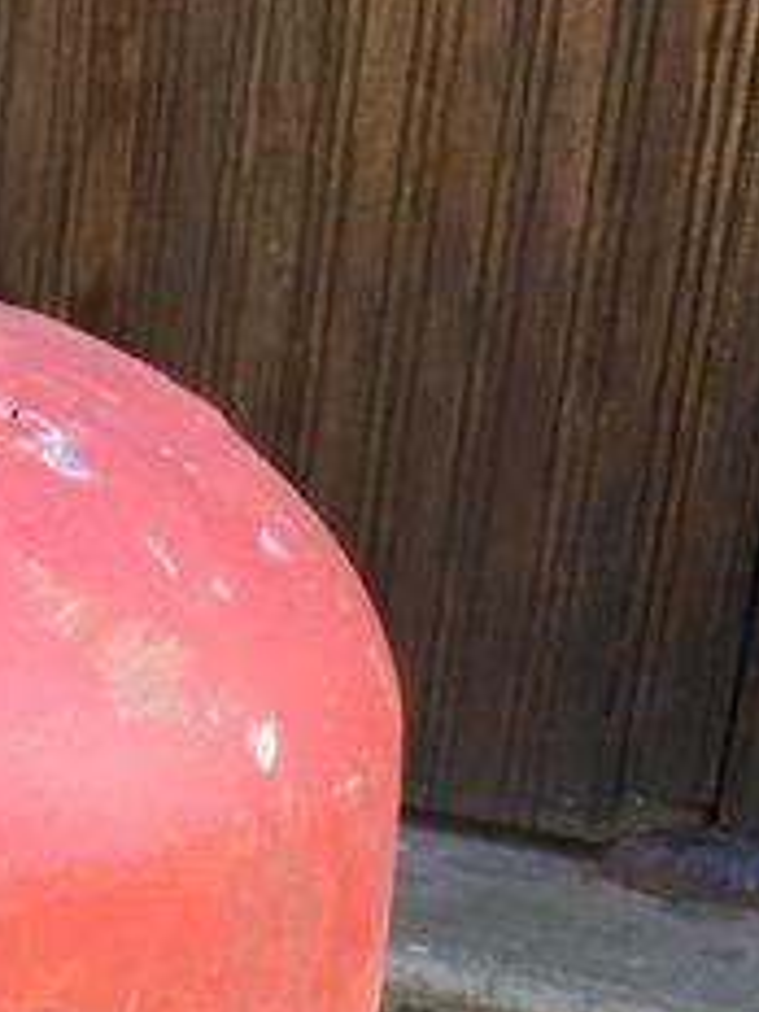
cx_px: -484
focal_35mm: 125
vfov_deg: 14.9
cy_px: 1426
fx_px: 3654
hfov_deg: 11.2
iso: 40
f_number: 2.2
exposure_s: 1/100
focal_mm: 4.15
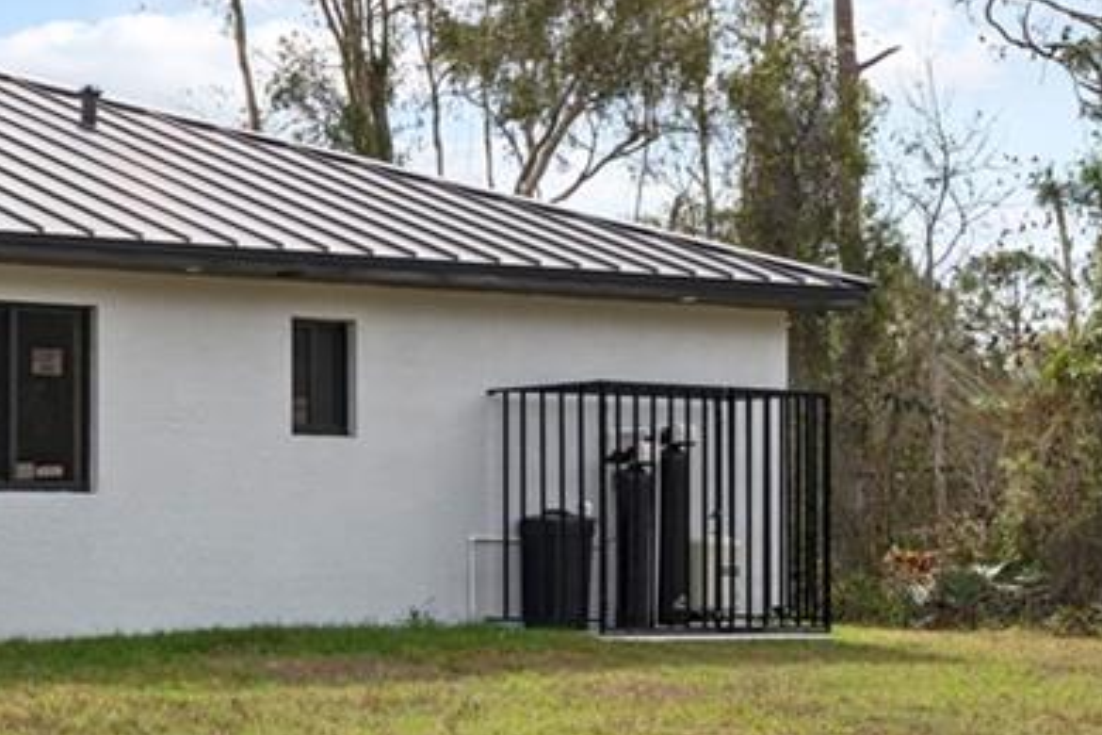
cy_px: 257
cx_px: -333
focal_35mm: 84
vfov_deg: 16.2
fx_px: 2571
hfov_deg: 21.8
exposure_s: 1/250
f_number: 8
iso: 100
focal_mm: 32
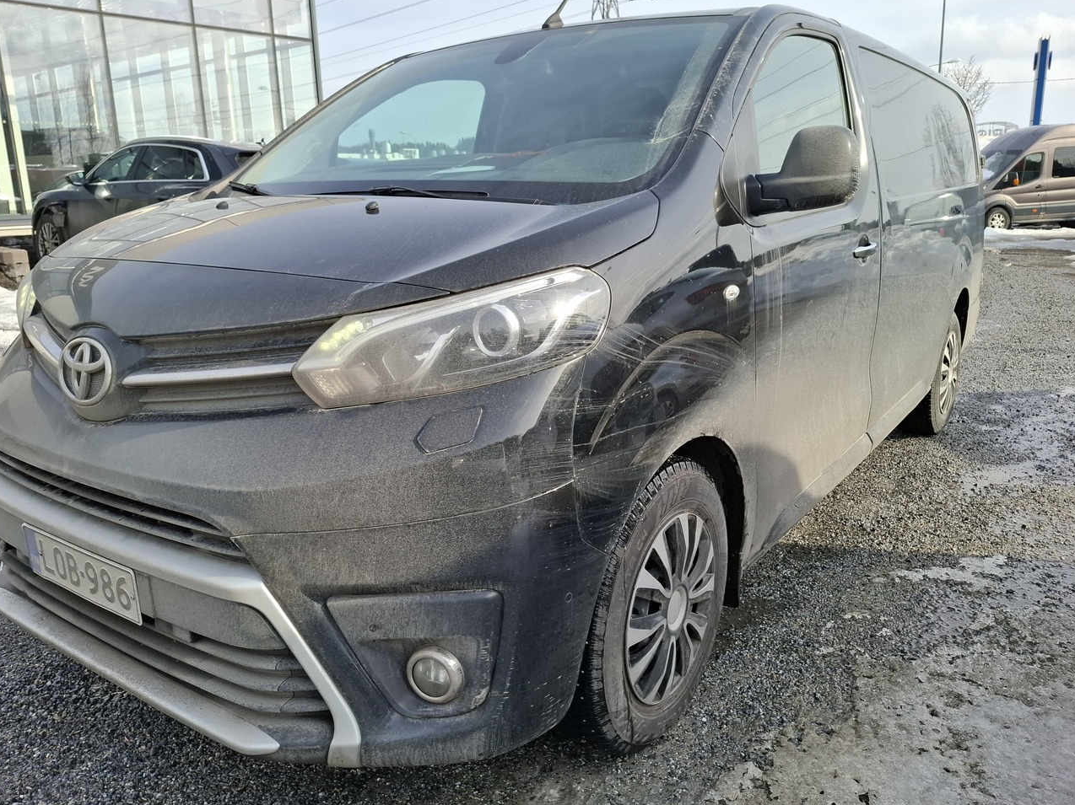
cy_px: 378
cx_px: 544
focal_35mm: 26
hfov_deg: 67.3
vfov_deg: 53.0
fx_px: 807
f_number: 1.8
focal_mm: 5.54
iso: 50
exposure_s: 1/1294
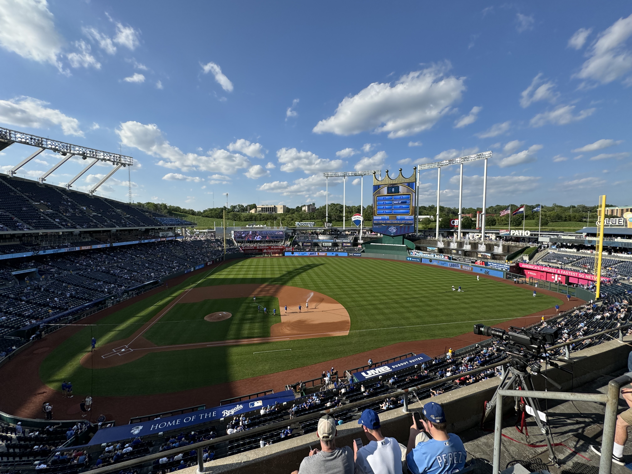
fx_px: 256
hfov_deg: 102.1
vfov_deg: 85.7
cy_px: 237
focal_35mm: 14
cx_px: 316
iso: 50
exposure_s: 1/1927
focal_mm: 2.22
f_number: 2.2
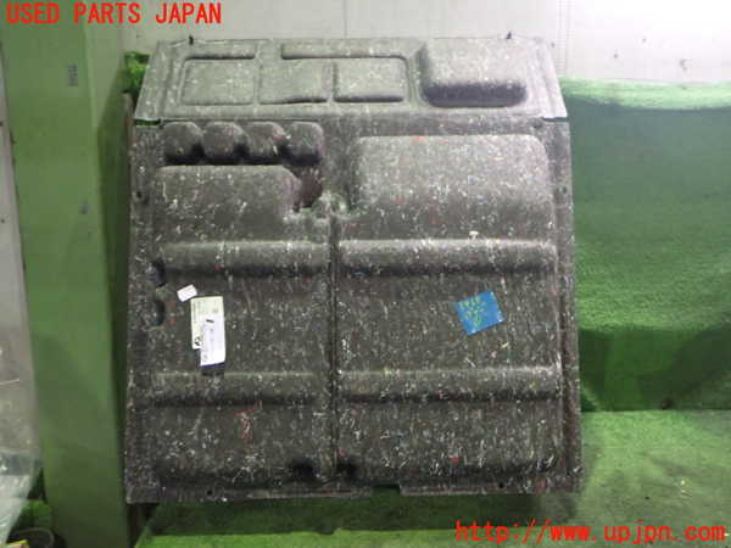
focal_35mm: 30
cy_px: 274
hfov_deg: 60.0
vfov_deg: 46.8
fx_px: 634
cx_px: 366
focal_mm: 5.4
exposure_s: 1/20
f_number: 2.3
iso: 800
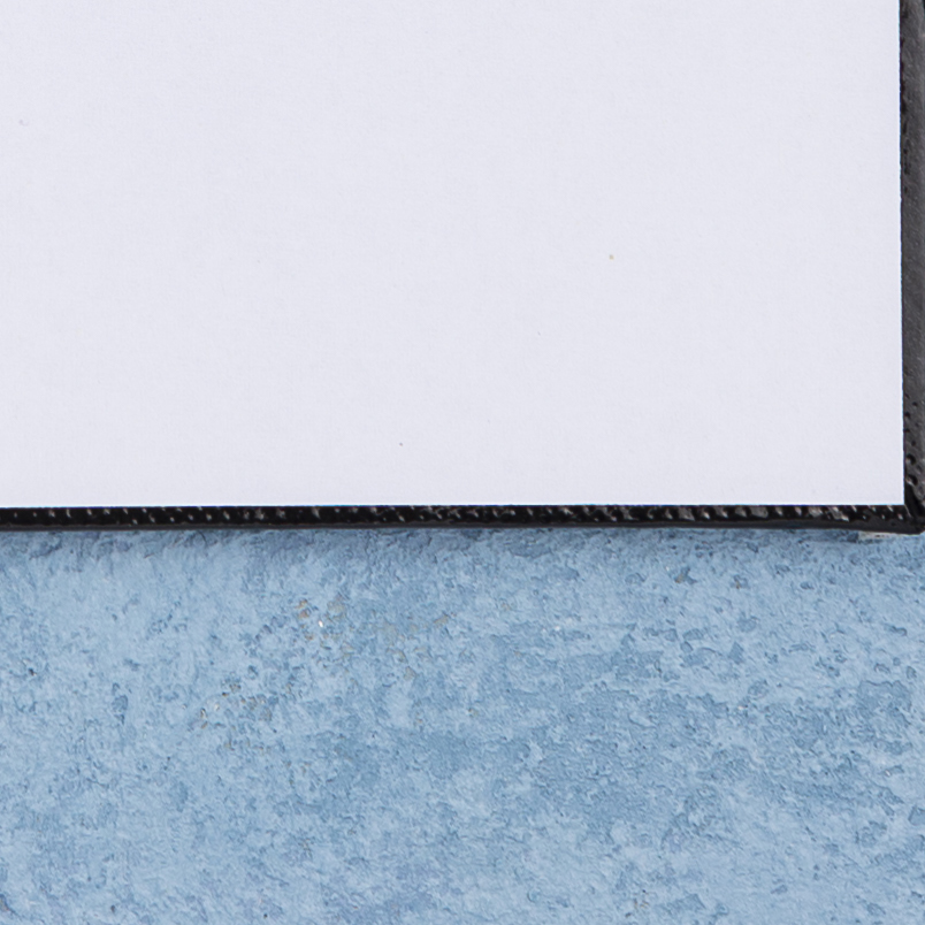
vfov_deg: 5.1
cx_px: -423
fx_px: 9614
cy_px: -2126
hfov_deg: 5.5
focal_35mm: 318
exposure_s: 1/100
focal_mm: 50
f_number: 9
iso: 100
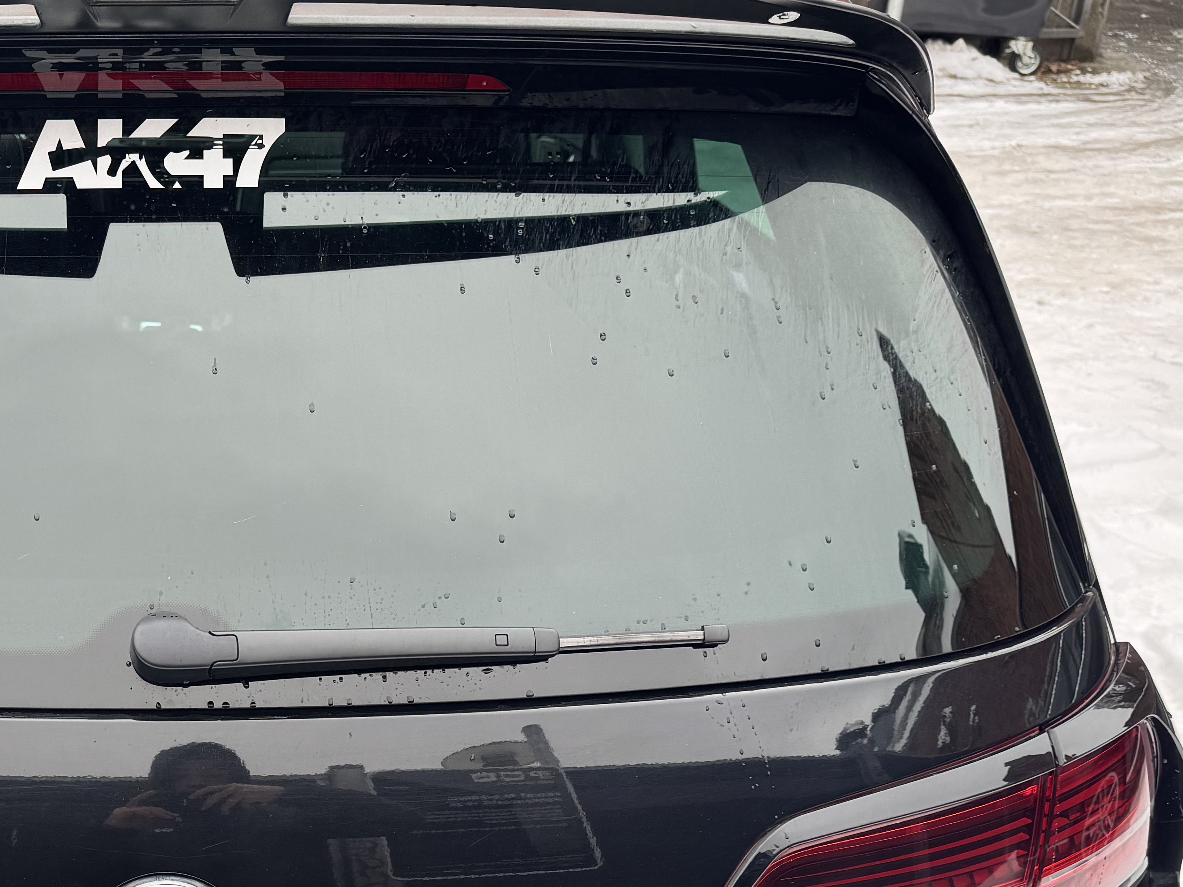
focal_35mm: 47
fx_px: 1606
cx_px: 164
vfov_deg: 29.8
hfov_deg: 38.2
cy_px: 767
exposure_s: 1/221
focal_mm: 6.76
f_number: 1.78
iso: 80
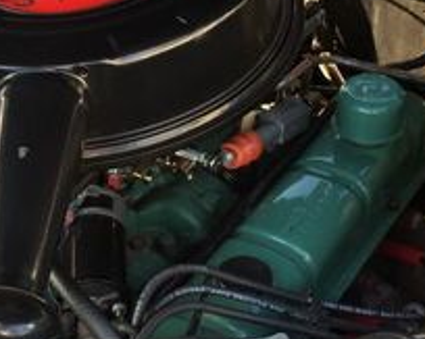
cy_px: 166
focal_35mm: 89
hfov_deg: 21.5
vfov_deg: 17.3
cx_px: 156
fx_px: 1119
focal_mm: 4.15
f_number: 2.2
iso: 40
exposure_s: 1/120
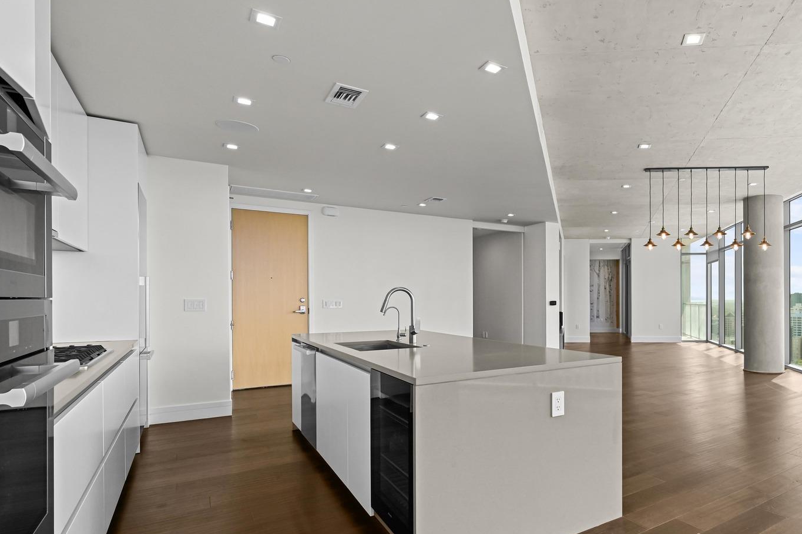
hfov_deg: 77.9
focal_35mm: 21
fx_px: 467
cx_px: 551
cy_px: 301
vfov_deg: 59.2
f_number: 8
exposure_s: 1/80
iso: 800
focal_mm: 14
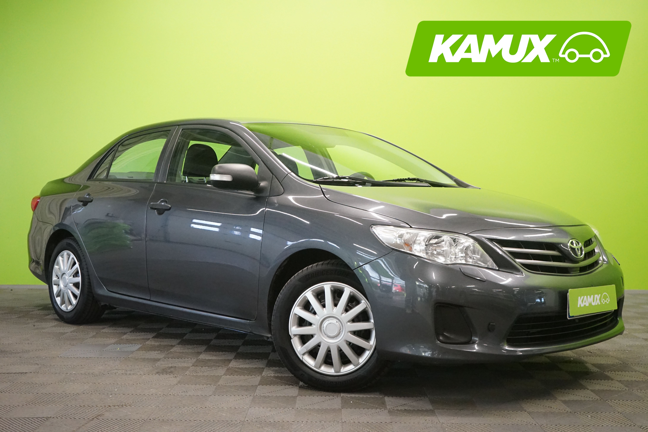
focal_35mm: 41
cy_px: 216
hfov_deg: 47.4
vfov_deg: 32.6
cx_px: 324
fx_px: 738
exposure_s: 1/400
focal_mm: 41
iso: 6400
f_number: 5
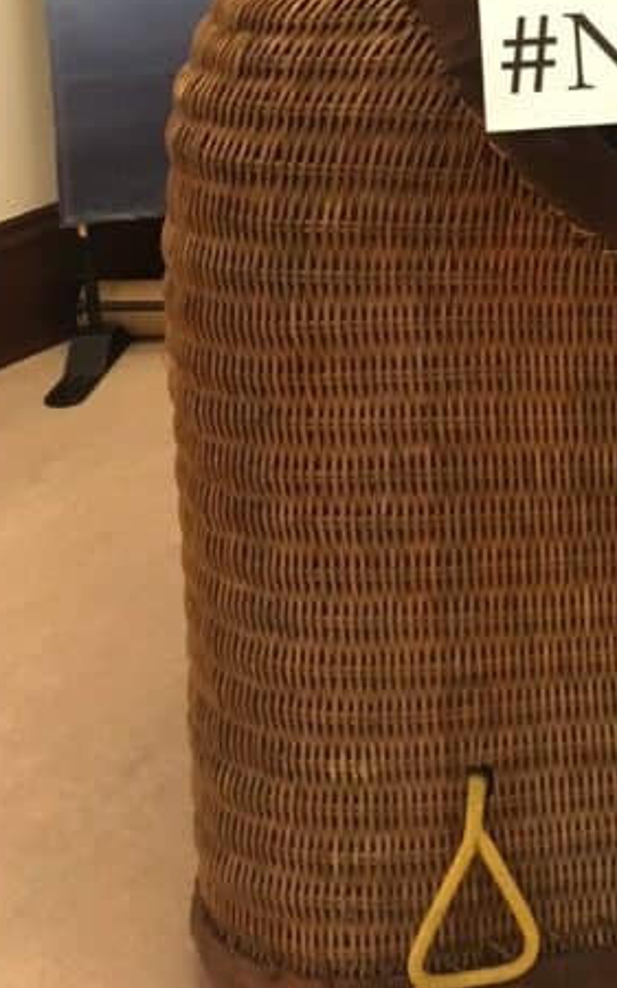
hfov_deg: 17.7
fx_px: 1885
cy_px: -83
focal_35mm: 70
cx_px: 744
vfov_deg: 27.1
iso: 200
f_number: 2.2
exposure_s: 1/30
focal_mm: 4.15
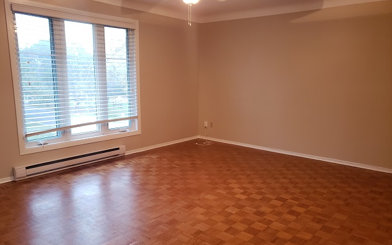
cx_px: 194
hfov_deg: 66.5
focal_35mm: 28
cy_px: 138
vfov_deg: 44.5
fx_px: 299
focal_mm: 4.3
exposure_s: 1/30
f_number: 1.5
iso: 250
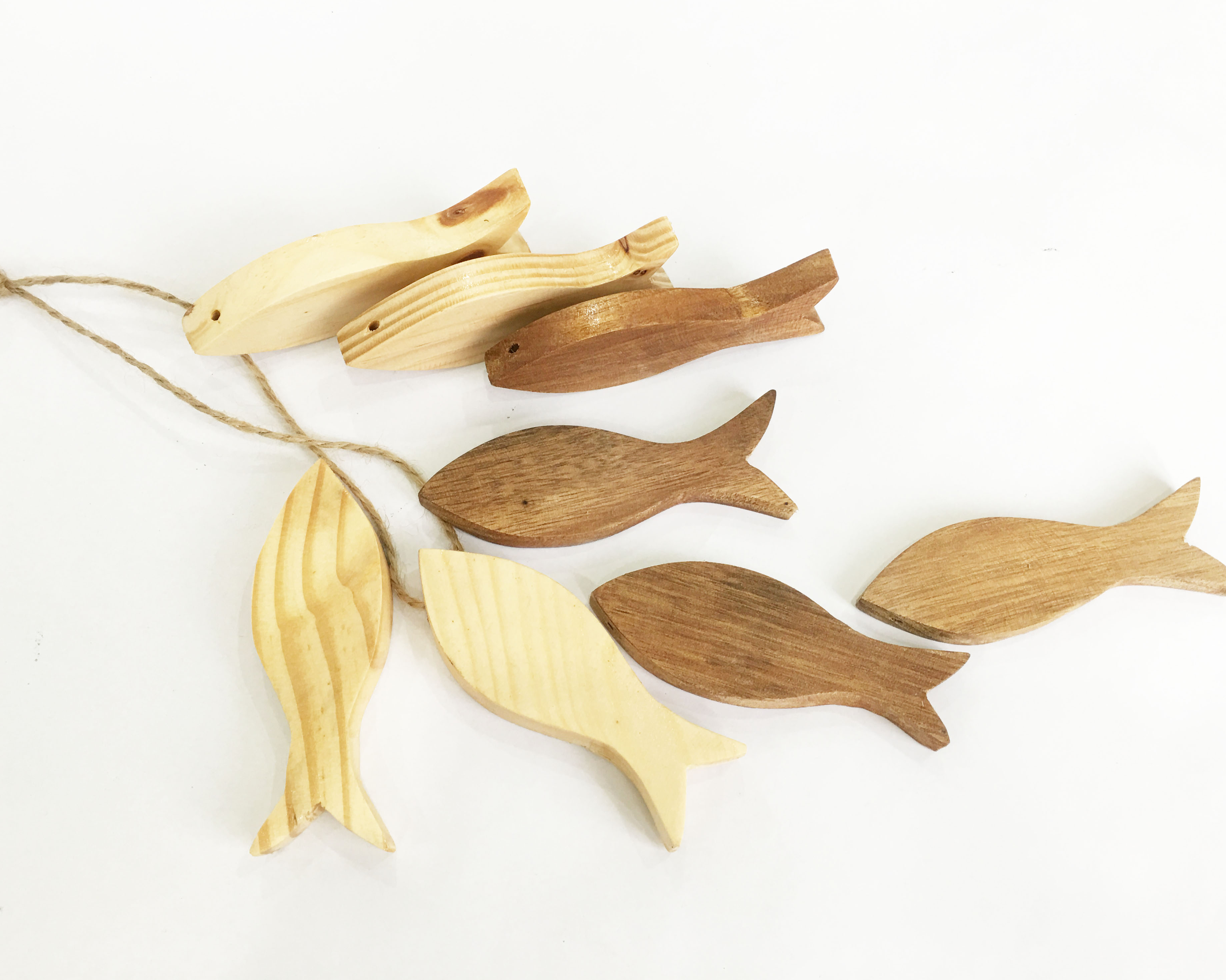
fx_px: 1125
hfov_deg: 57.2
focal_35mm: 31
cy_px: 478
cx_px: 605
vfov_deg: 47.1
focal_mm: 4.15
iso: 32
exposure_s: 1/17
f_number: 2.2
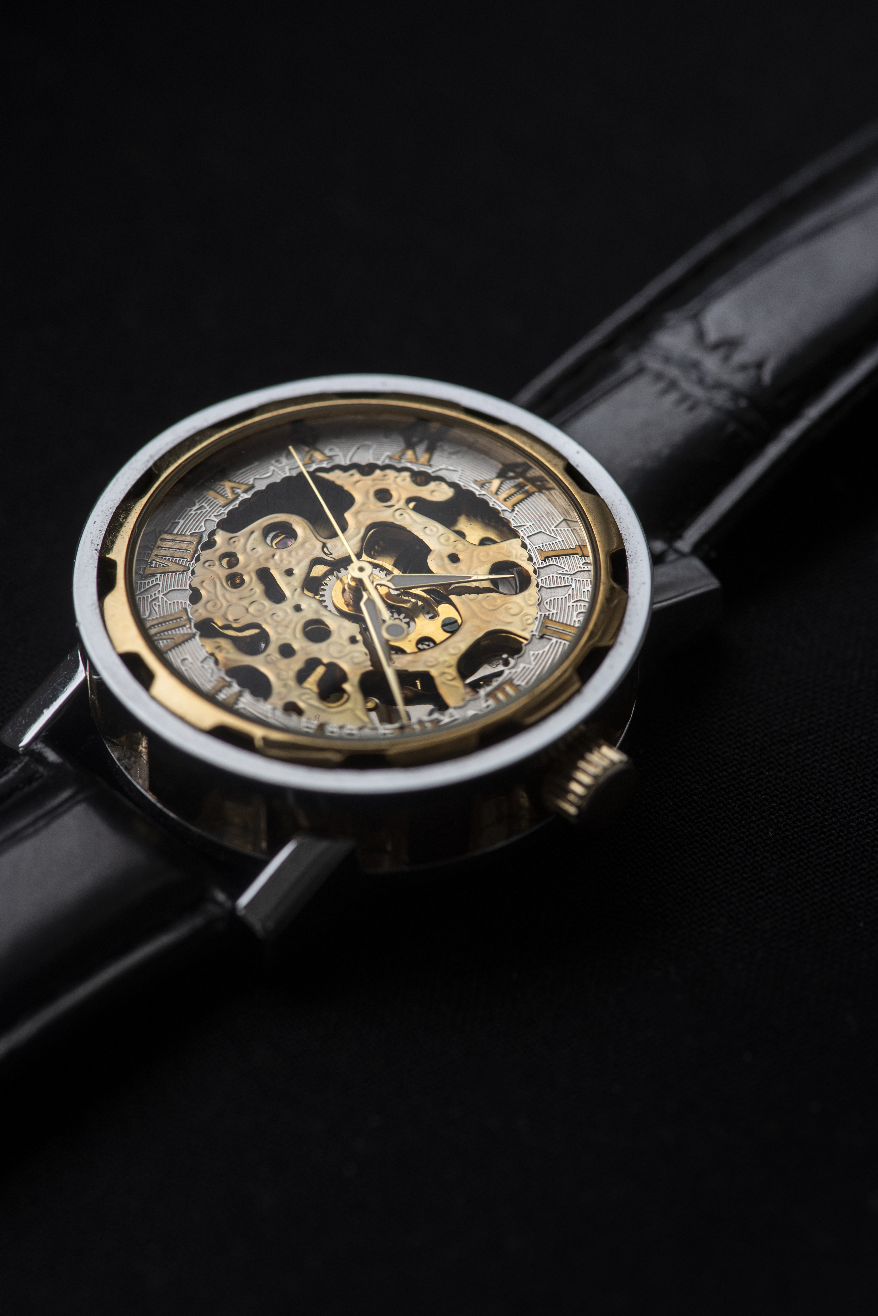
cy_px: 658
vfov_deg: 19.4
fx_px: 3837
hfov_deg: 13.1
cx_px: 439
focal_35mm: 105
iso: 320
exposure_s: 1/50
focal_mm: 105
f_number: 10
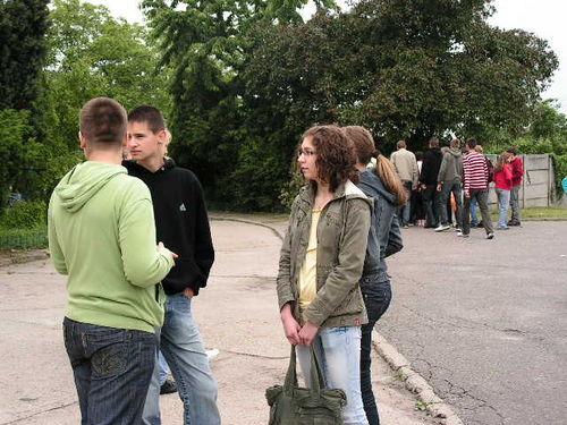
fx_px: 999
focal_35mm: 61
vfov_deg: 24.0
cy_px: 212
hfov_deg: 31.7
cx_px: 284
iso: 64
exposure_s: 1/250
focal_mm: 10.2
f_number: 3.3
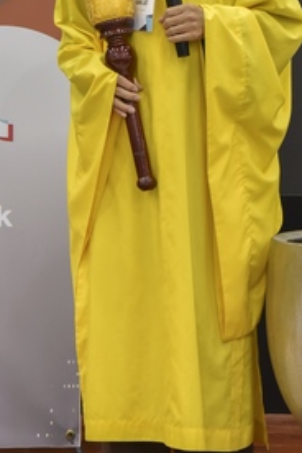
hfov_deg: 8.3
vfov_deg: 12.2
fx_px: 2076
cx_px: 85
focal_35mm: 165
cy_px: -77
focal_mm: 70
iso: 2500
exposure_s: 1/60
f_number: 5
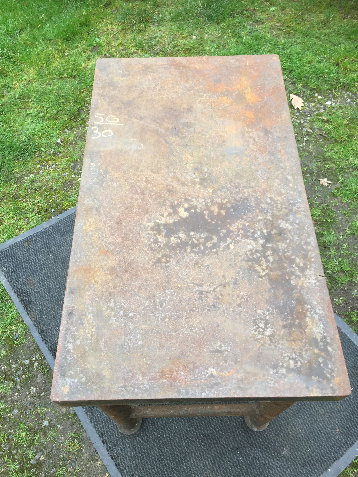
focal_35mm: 29
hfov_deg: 48.2
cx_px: 179
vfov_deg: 61.7
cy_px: 238
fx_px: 400
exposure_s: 1/100
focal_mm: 4.15
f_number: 2.2
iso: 50
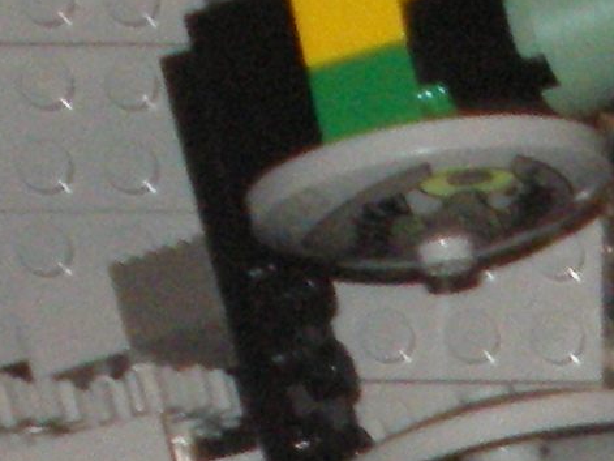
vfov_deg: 3.9
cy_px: 1478
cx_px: 1783
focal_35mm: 365
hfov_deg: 5.2
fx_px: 6473
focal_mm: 9.3
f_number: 3.9
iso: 400
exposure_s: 1/40
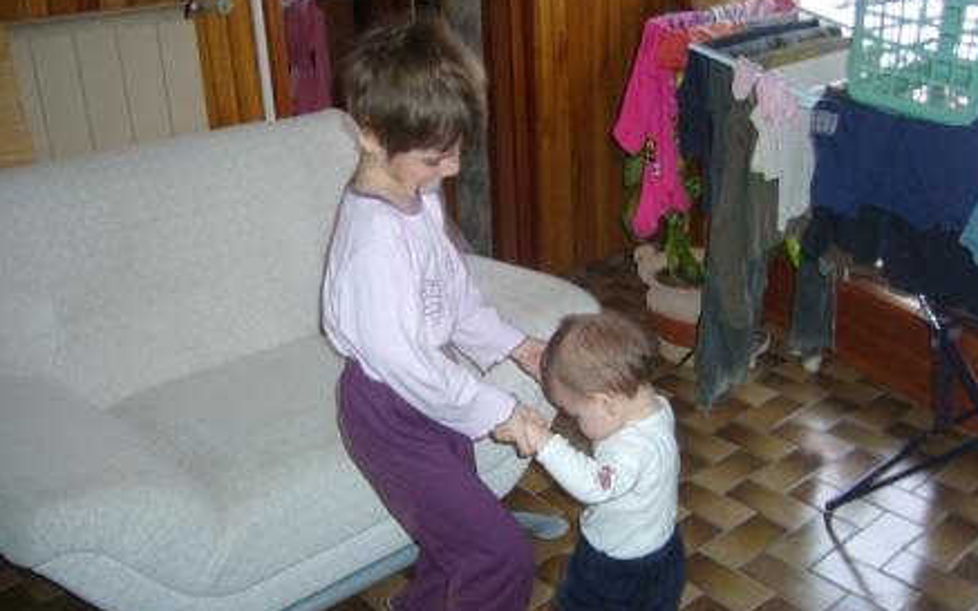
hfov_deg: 51.5
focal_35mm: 38
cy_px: 293
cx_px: 497
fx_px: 1013
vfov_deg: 33.6
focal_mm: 5.8
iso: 100
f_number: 2.8
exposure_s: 1/8
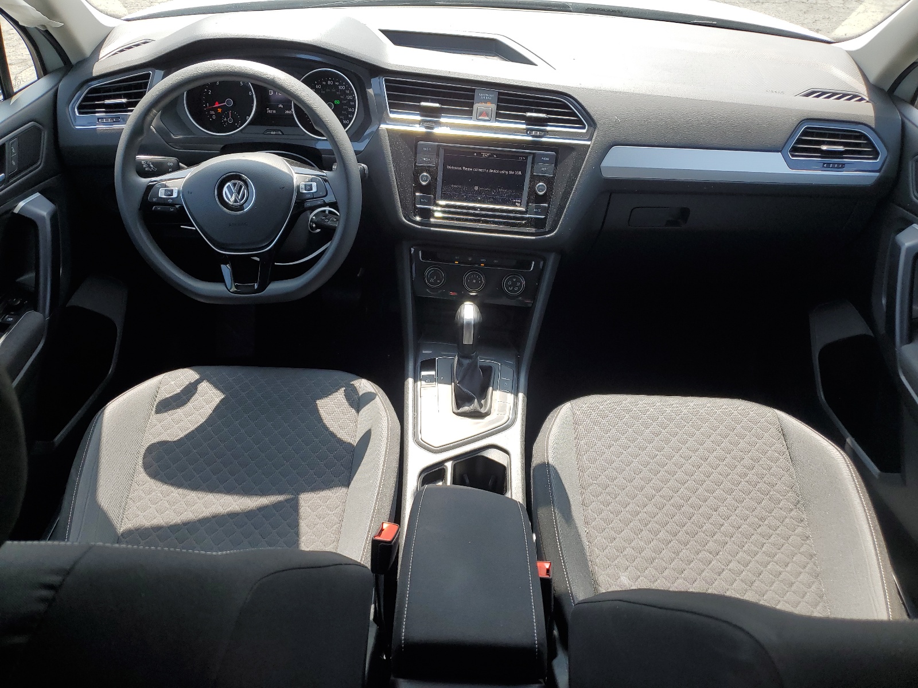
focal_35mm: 26
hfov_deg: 67.3
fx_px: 690
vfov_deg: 53.1
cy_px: 344
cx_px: 459
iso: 50
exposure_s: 1/556
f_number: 1.5
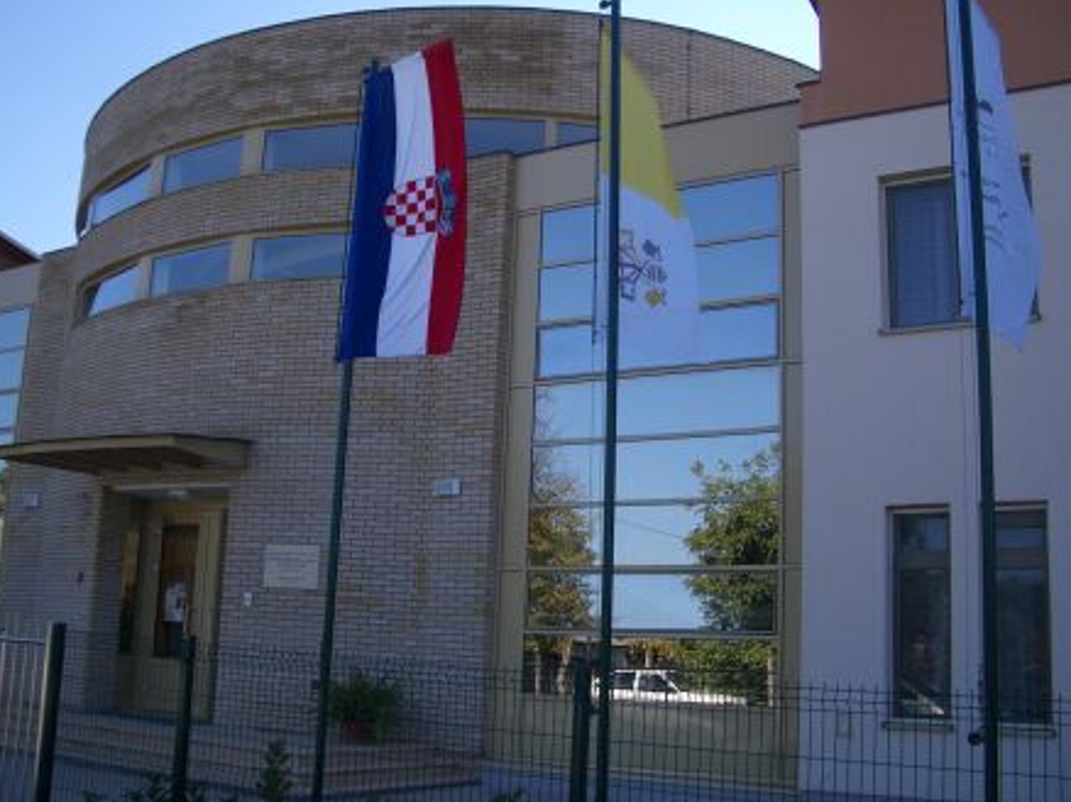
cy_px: 385
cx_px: 538
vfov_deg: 35.9
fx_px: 1237
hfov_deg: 46.8
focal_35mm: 40
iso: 50
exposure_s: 1/800
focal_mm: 5.8
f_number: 2.6
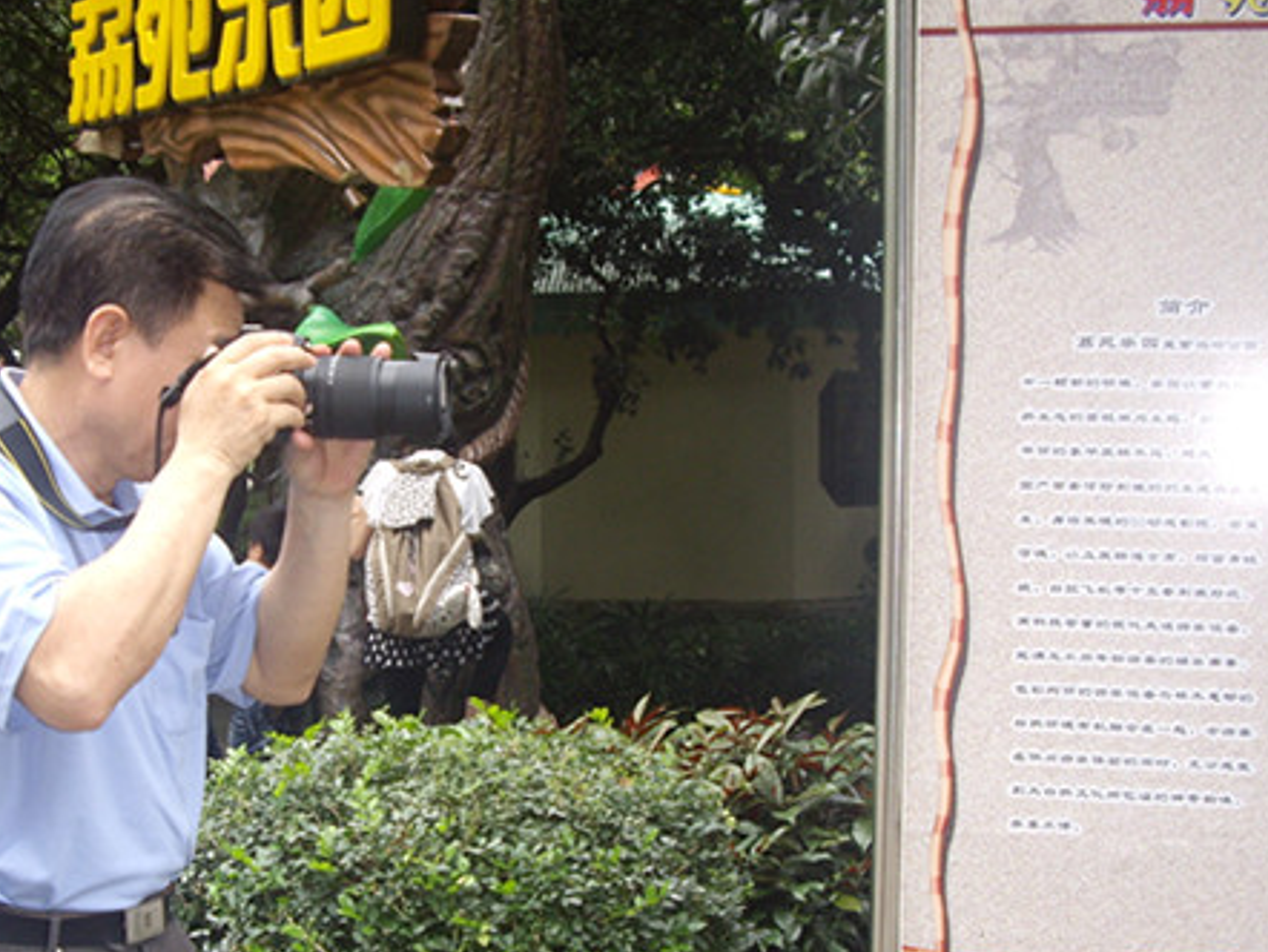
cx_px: 522
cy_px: 632
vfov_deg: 21.9
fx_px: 2456
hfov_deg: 28.9
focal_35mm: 67
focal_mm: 7.9
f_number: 2.8
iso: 100
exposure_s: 1/100
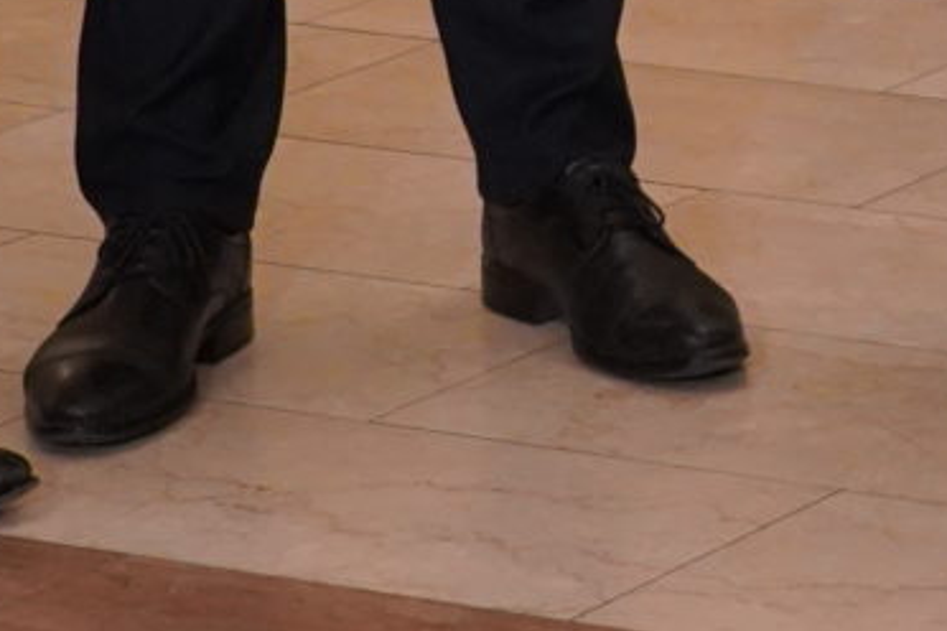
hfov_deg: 7.0
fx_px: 7418
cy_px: -1062
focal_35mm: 282
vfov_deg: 4.7
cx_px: 1998
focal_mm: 41
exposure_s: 1/160
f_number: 4
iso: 5000
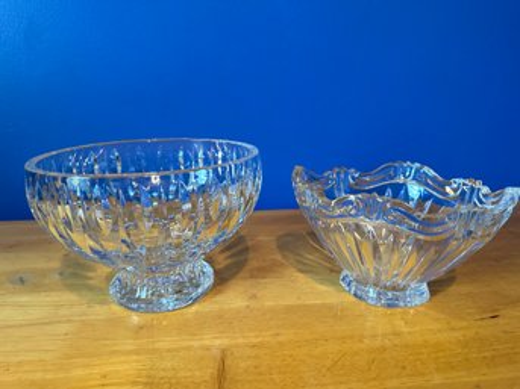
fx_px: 360
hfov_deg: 71.6
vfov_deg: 56.8
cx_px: 260
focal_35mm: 24
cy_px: 194
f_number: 1.78
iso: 500
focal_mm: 6.86
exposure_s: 1/60
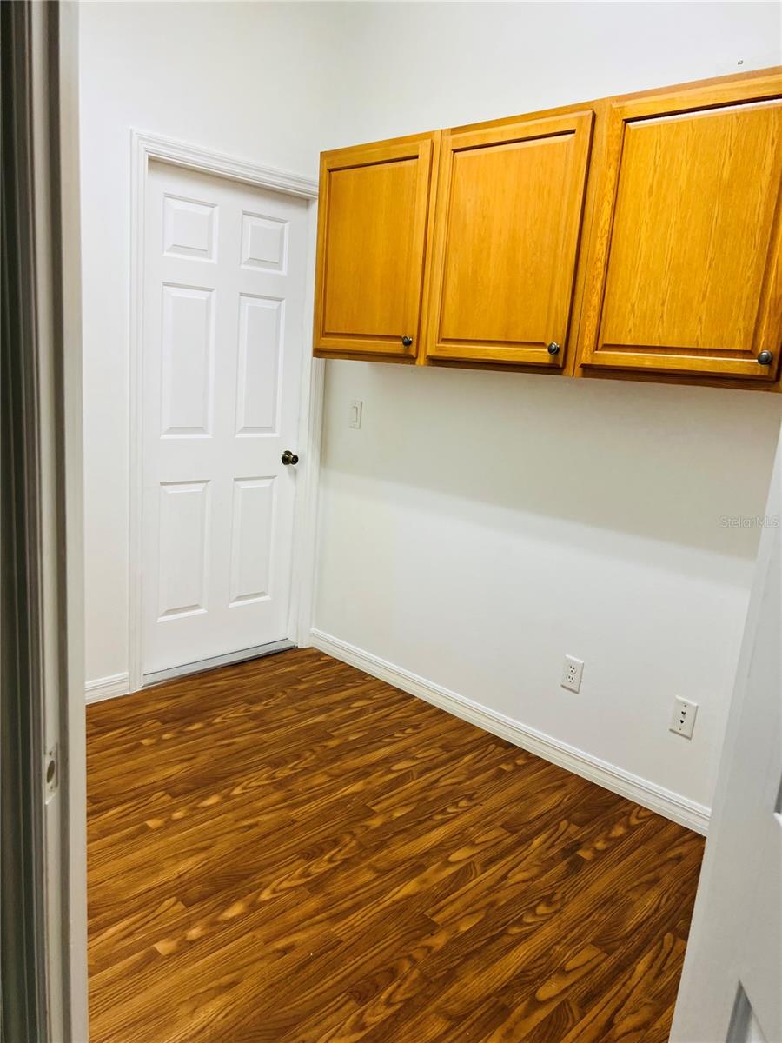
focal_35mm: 26
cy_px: 522
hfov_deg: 53.1
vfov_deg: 67.3
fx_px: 783
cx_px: 391
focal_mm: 5.7
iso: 100
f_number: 1.5
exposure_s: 1/120
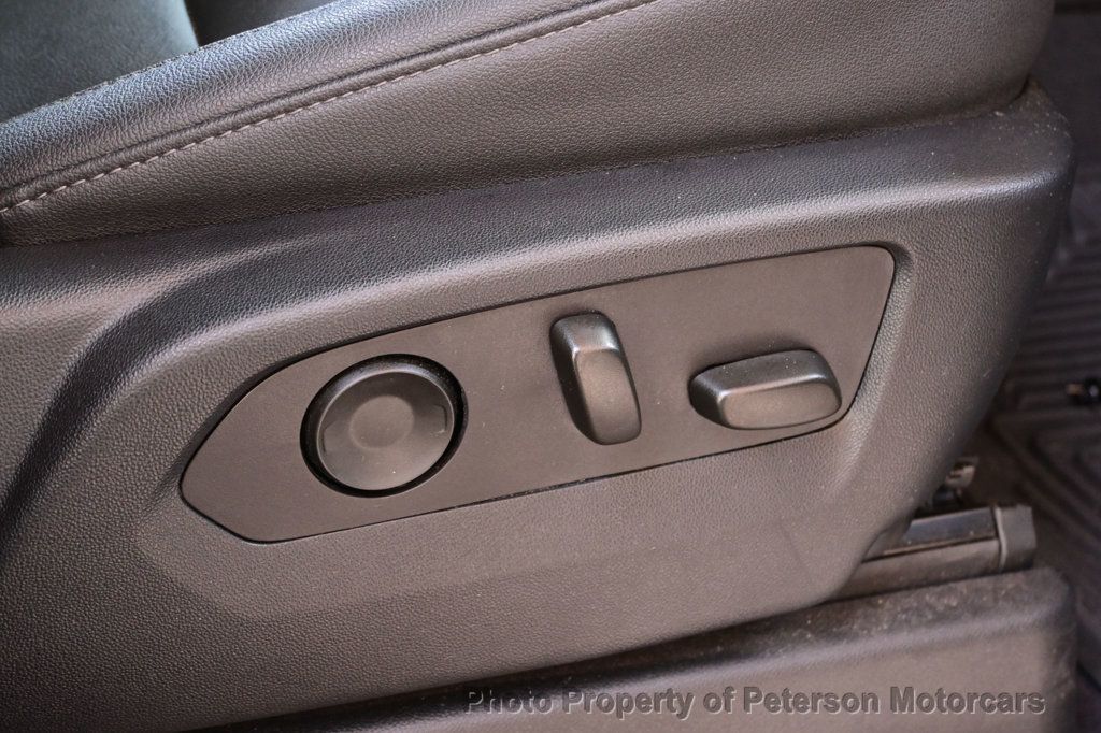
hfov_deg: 41.7
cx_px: 550
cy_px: 366
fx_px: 1445
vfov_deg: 28.5
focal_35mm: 47
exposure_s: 1/50
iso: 1250
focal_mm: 31.5
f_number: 5
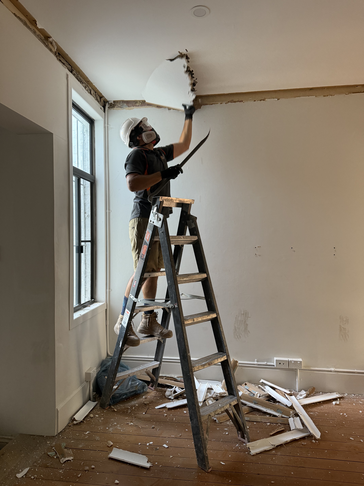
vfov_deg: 71.6
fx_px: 336
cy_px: 243
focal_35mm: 24
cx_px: 182
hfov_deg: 56.8
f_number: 1.78
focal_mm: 6.76
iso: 320
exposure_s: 1/60
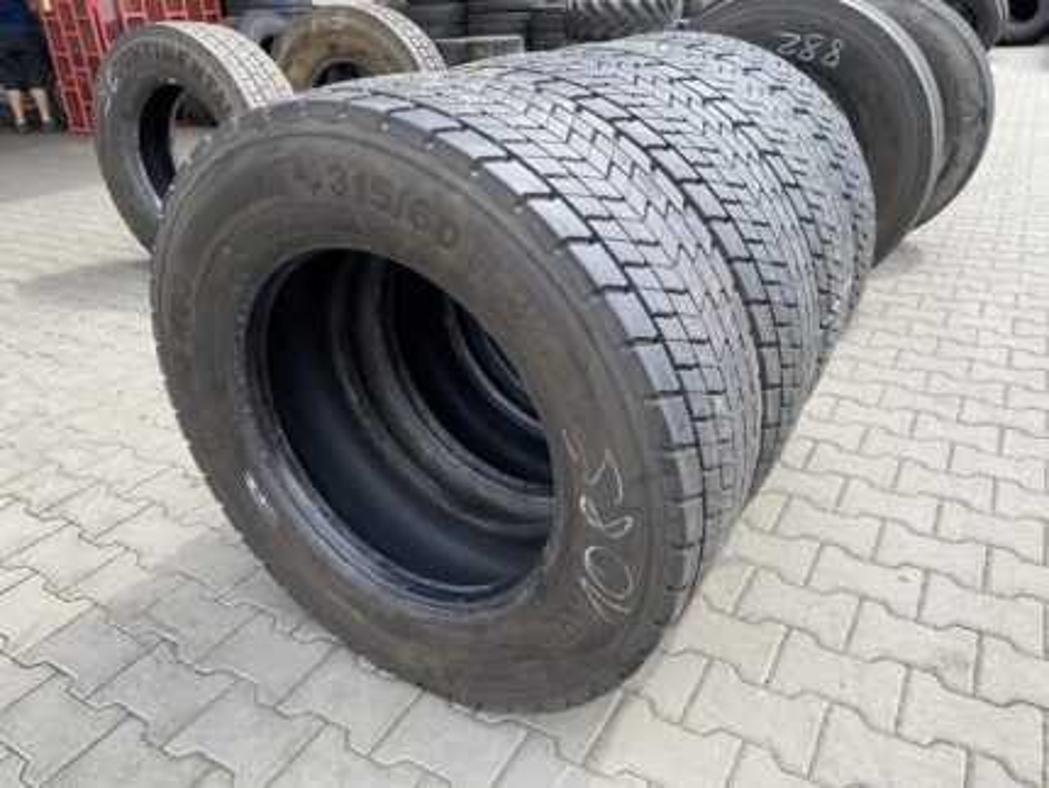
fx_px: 788
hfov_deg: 67.3
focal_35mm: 26
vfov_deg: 53.1
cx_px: 524
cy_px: 394
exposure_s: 1/560
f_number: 1.8
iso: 32
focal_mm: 4.25
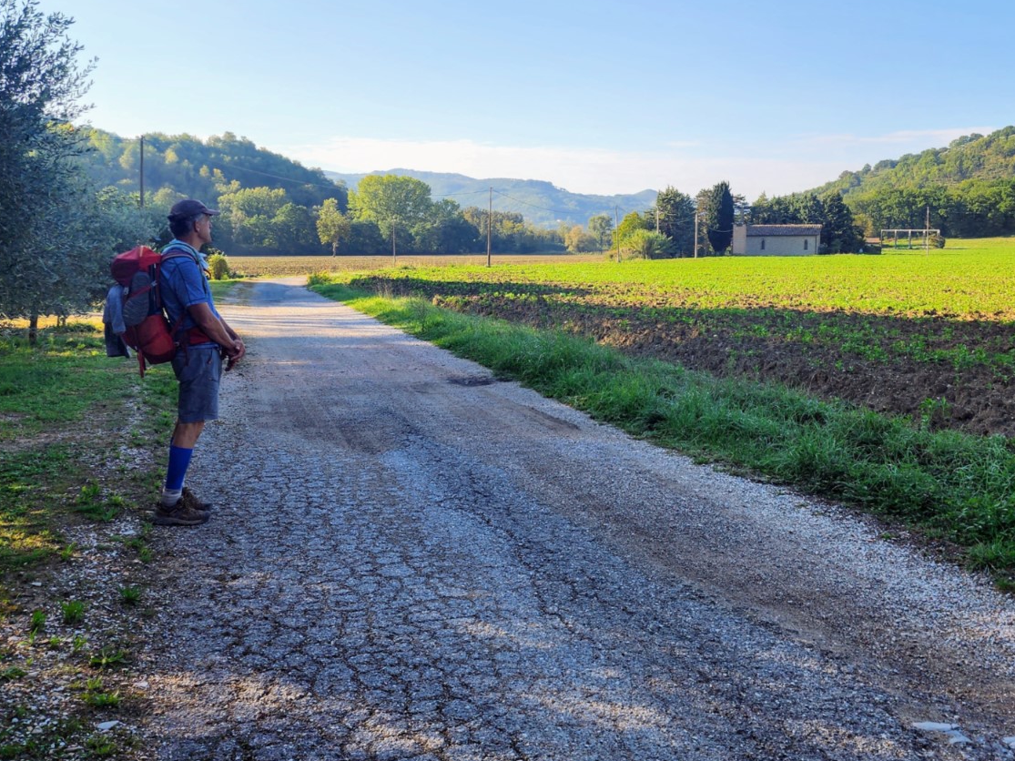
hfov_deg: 55.2
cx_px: 569
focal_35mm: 33
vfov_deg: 42.5
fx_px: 968
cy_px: 272
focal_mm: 6.4
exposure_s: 1/565
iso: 12
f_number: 1.8
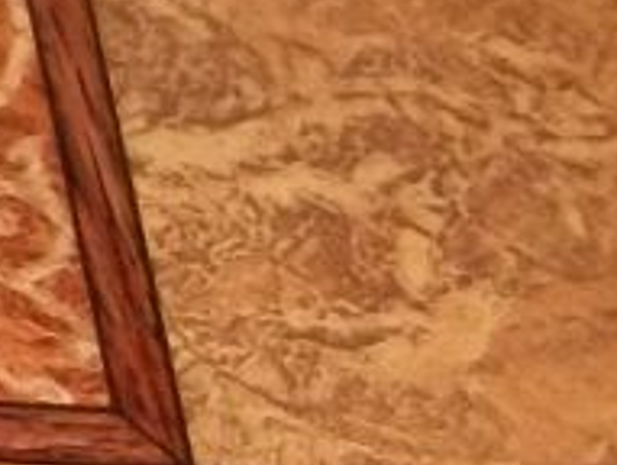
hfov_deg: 7.4
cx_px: -1263
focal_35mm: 234
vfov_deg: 6.3
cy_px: -71
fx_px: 4179
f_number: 3.1
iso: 250
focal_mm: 6.3
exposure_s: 1/125
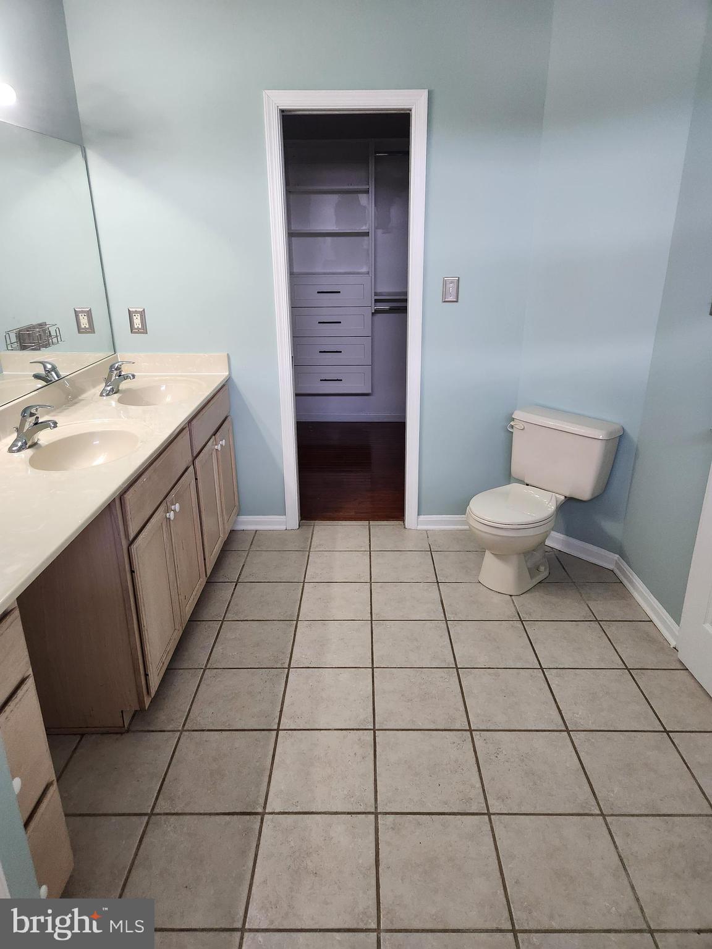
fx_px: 631
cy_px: 474
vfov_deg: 73.9
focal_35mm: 23
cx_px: 356
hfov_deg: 58.9
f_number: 1.8
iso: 250
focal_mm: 5.4
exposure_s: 1/120
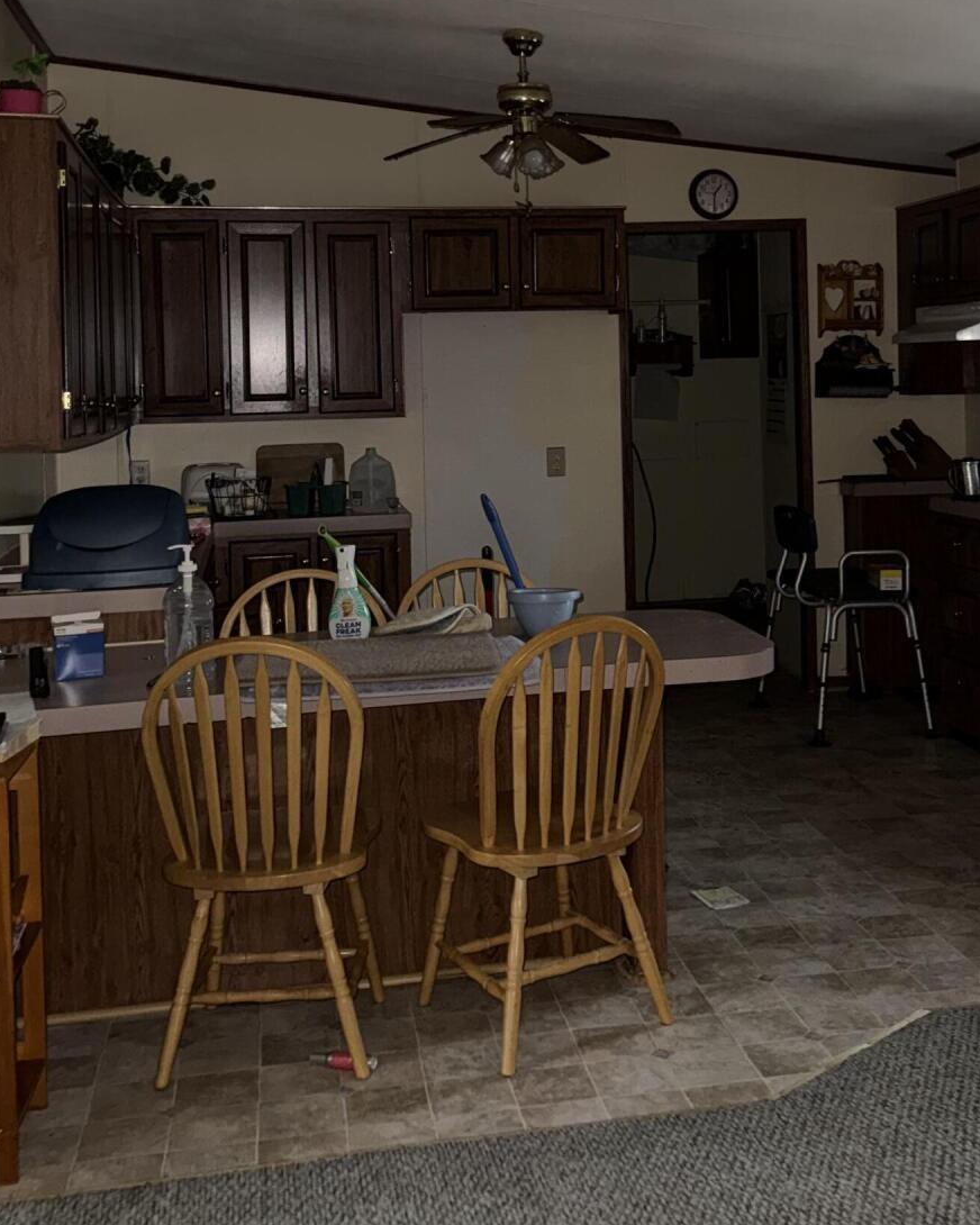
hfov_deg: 34.8
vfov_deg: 42.3
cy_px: 408
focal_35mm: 43
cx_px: 566
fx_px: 1559
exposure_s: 1/4
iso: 250
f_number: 1.78
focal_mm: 6.76
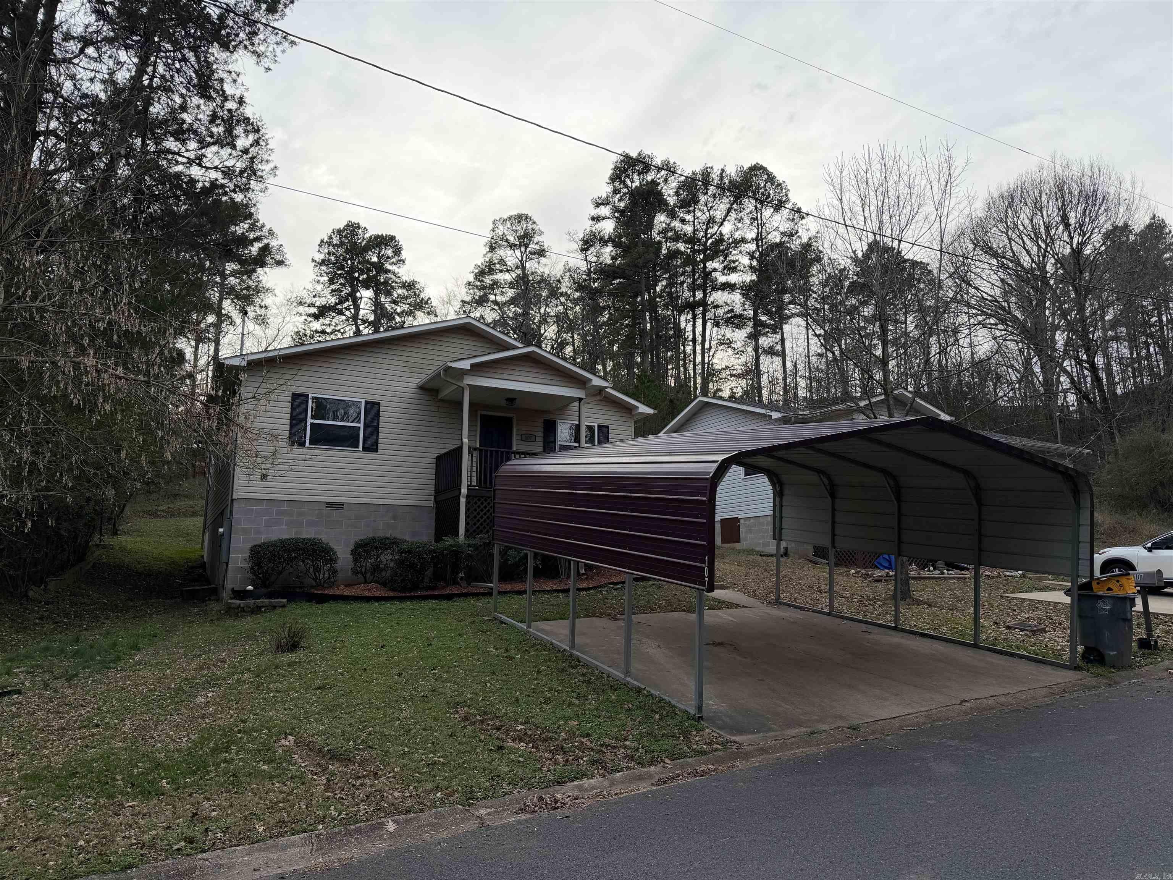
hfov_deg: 71.6
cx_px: 586
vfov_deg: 56.8
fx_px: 813
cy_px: 440
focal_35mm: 24
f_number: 1.78
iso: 80
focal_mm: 6.76
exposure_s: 1/728
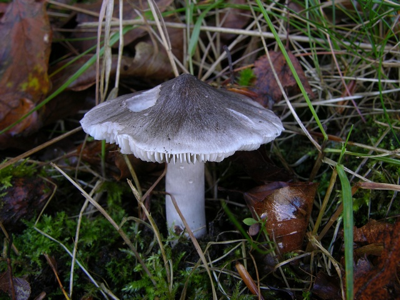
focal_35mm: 50
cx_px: 200
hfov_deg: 38.2
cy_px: 150
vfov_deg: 29.1
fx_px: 578
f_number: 7.6
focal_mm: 12.7
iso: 50
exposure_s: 1/7.1
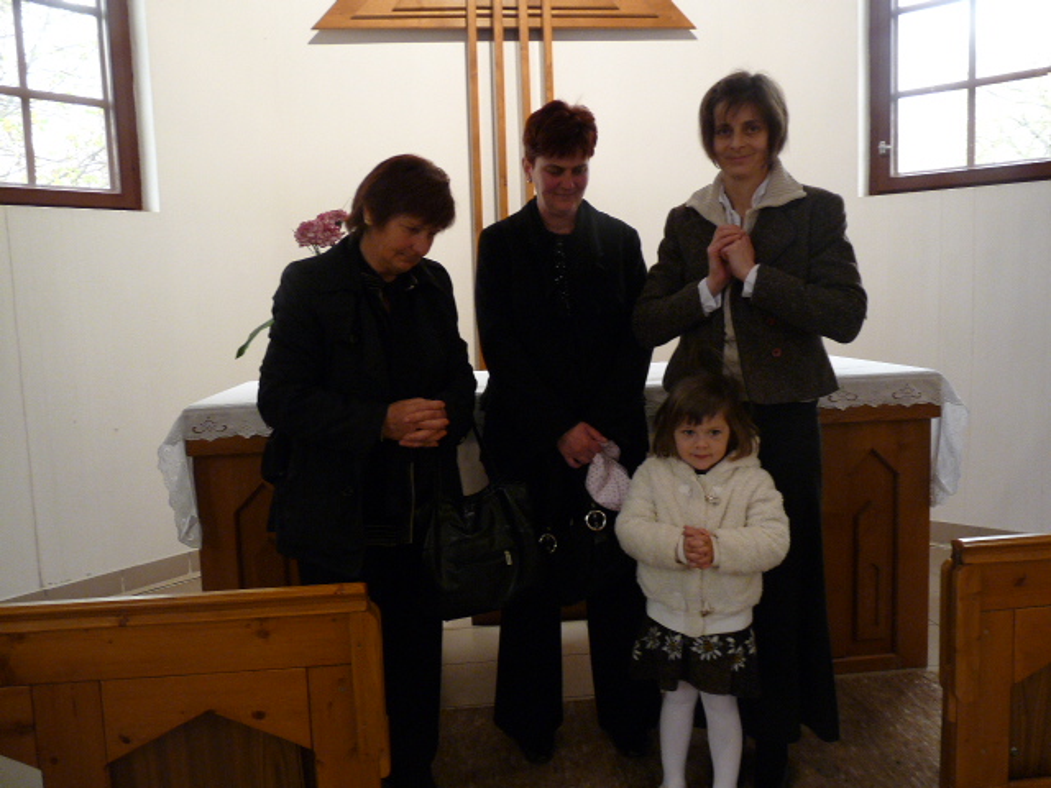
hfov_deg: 65.3
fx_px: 820
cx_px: 526
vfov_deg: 51.4
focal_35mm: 27
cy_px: 394
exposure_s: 1/30
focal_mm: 4.8
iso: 250
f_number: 2.8
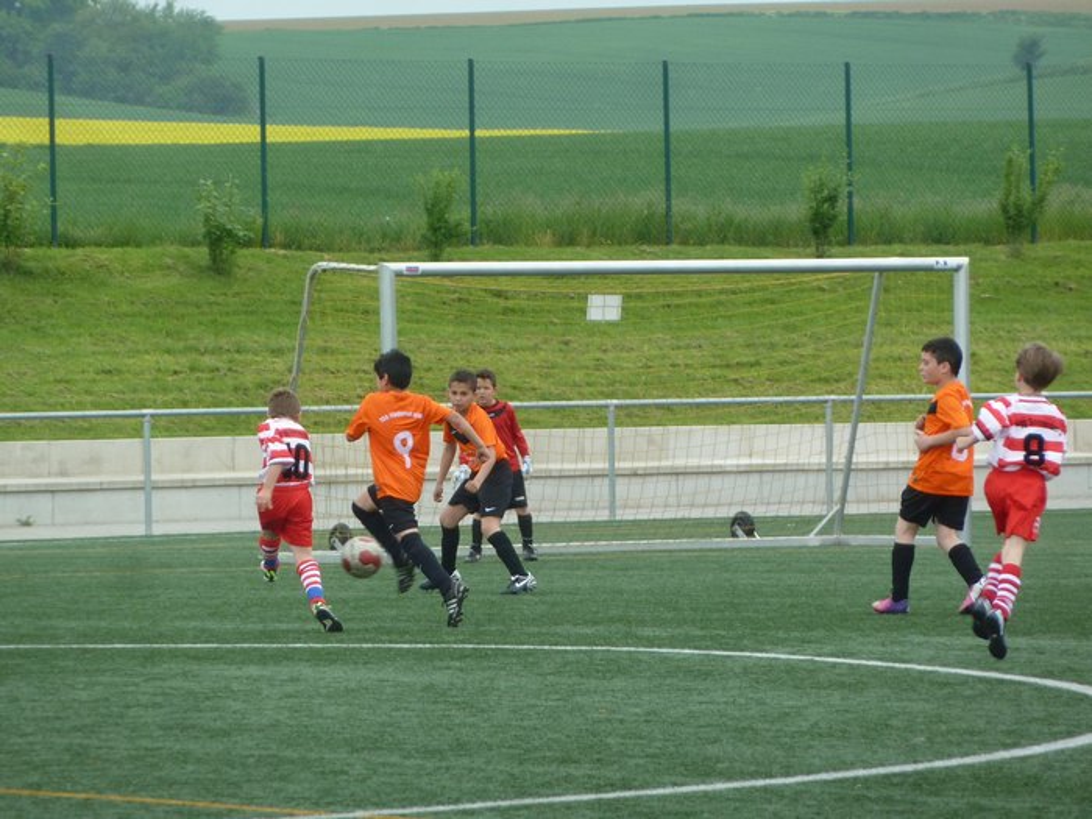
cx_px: 546
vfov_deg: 5.0
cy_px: 410
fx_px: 9464
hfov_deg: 6.6
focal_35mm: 300
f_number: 4.9
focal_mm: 49.2
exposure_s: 1/250
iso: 160
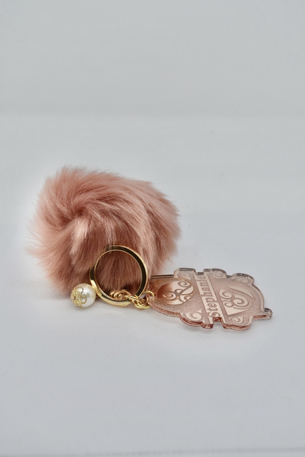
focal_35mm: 44
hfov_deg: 30.8
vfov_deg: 45.0
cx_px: 152
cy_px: 228
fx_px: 553
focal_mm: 29
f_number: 6.3
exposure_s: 1/200
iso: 200
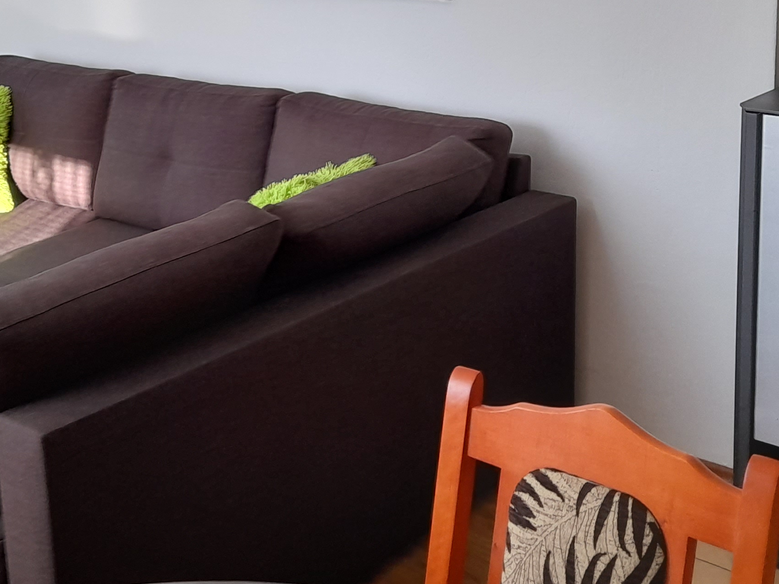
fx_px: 1328
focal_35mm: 59
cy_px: 127
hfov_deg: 32.6
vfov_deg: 24.5
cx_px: 315
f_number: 2
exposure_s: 1/60
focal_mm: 4.6
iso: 80
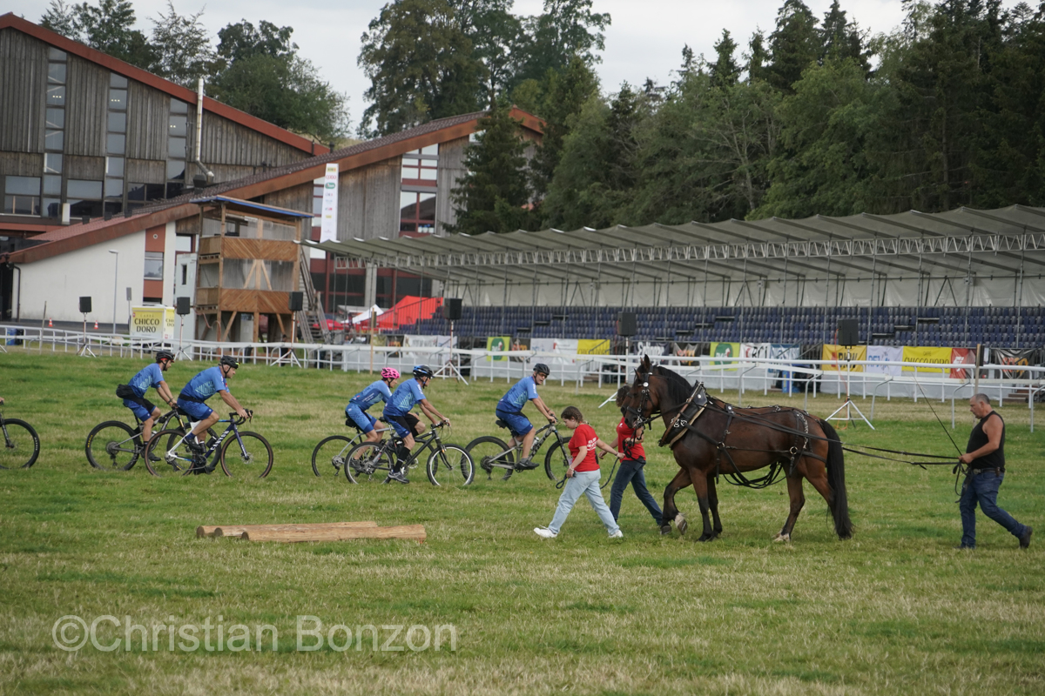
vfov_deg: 8.9
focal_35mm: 154
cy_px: 348
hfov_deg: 13.3
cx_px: 522
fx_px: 4470
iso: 1600
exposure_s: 1/1000
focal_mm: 154
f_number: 6.3
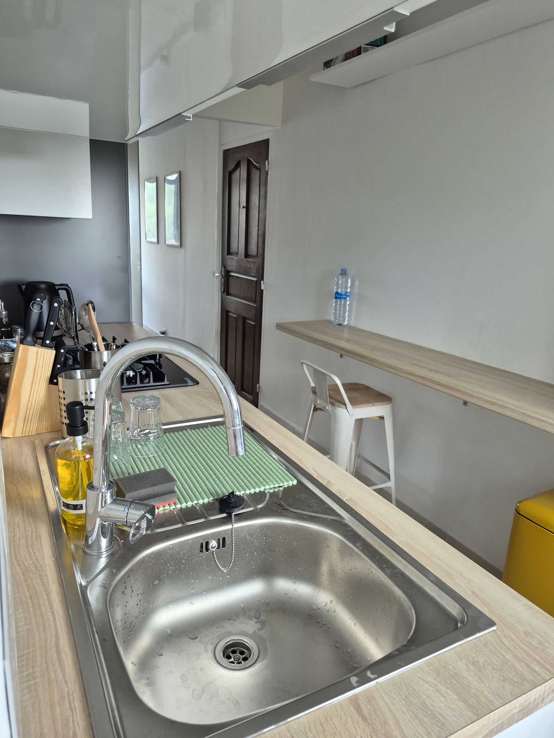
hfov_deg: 58.9
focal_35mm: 23
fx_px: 491
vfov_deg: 73.9
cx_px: 277
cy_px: 369
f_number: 1.8
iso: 200
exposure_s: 1/180
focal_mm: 5.4
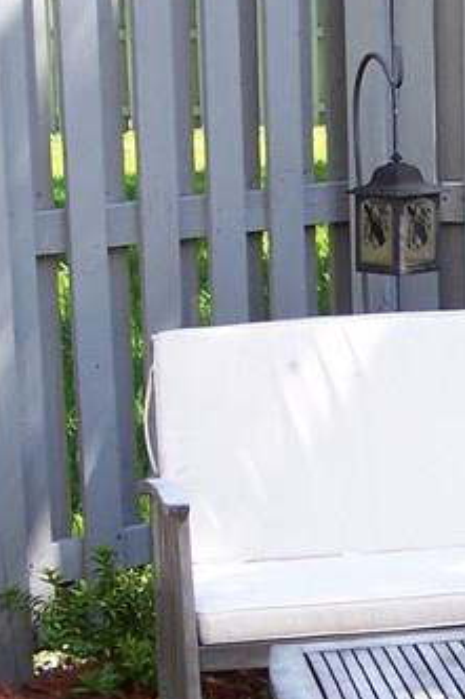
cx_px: 486
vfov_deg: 16.8
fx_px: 2366
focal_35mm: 122
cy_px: 444
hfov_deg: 11.1
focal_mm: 6.3
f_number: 2.8
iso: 80
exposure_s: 1/250
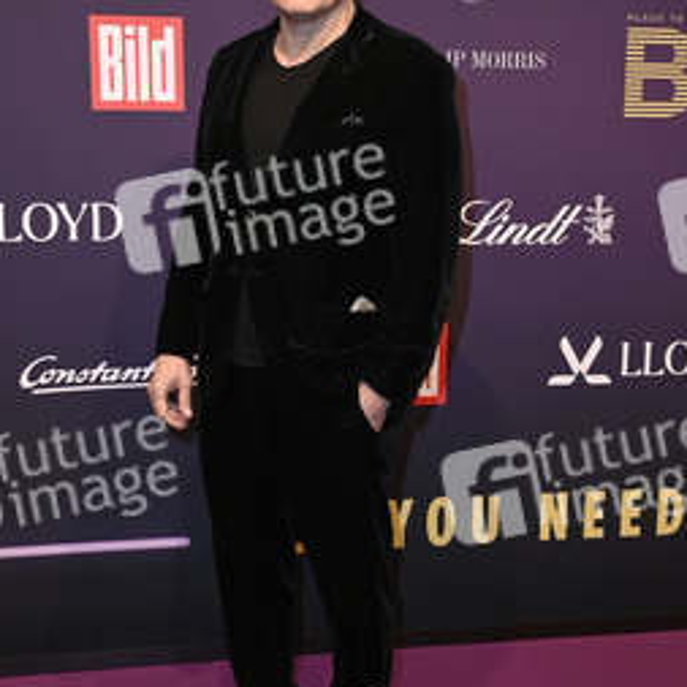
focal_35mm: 51
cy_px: 345
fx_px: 1145
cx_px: 334
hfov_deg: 33.4
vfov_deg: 33.4
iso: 500
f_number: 6.3
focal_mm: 38
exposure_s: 1/250
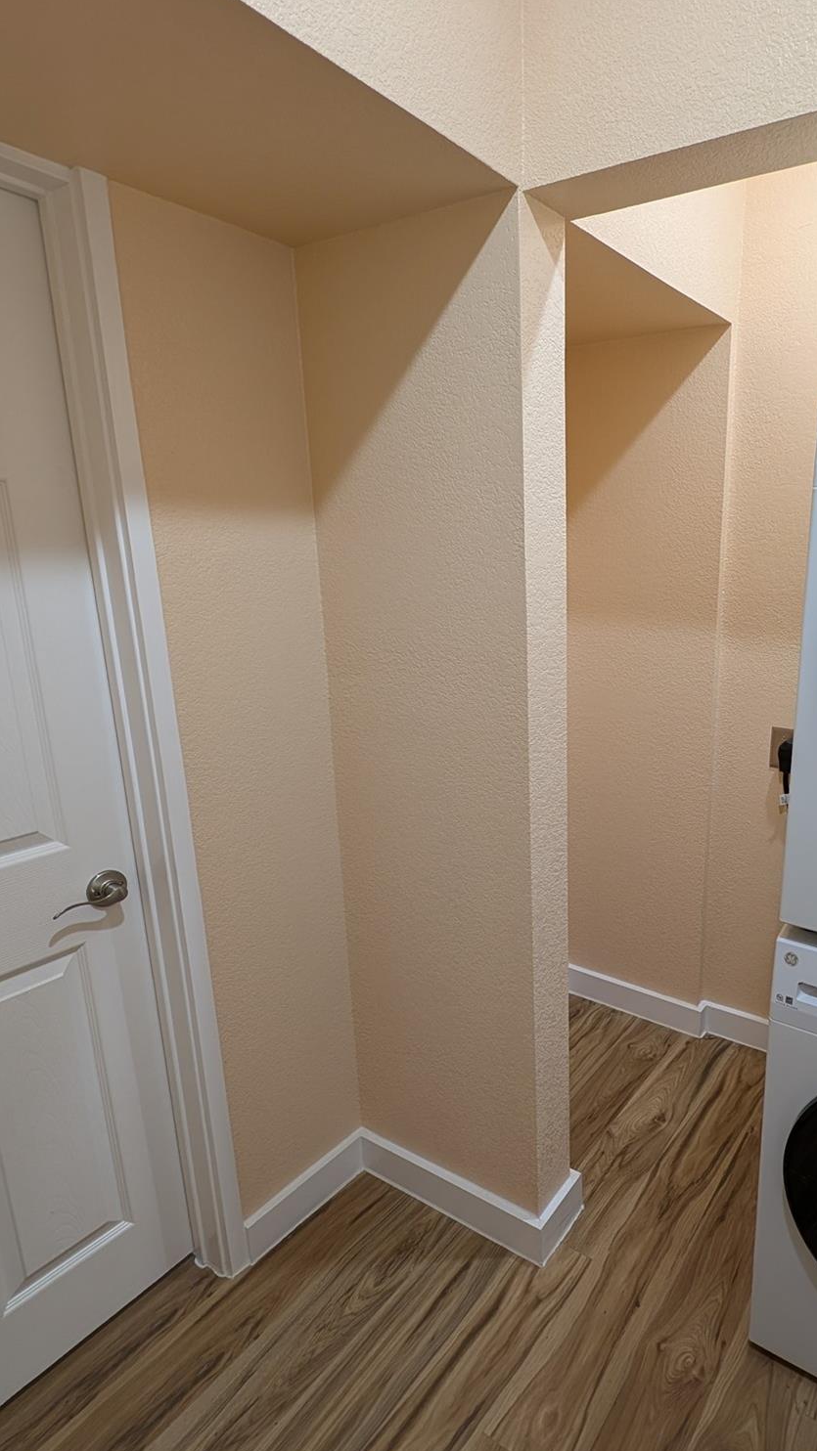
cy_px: 729
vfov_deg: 92.7
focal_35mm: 18
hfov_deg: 58.5
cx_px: 590
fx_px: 693
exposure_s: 1/24
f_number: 1.95
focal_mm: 2.23
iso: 40
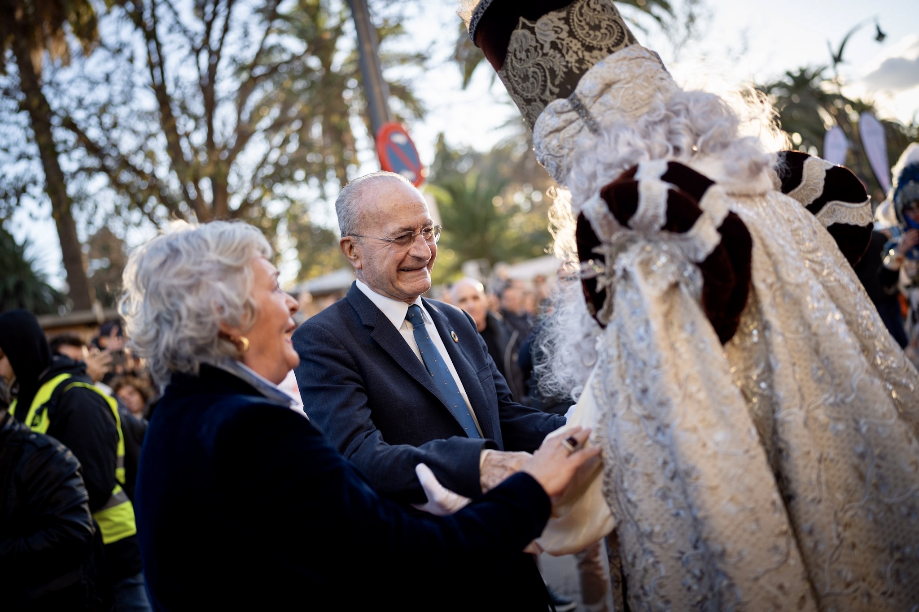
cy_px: 306
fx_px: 893
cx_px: 460
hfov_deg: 54.4
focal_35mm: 35
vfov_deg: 37.8
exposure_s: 1/640
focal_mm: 35
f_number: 1.4
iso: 100
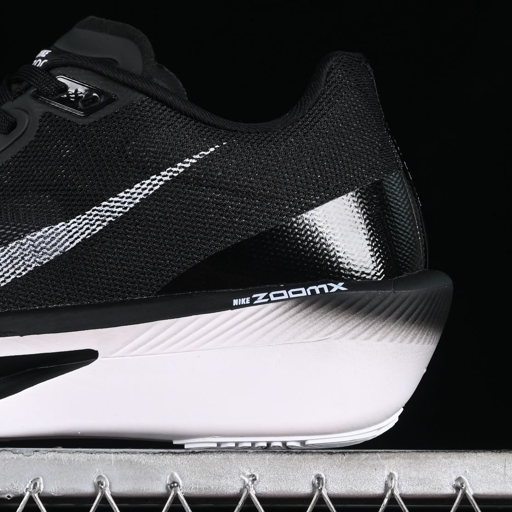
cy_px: 183
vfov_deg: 11.0
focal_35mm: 159
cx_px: 15
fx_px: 2661
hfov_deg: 10.9
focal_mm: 50
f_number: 6.3
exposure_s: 1/60
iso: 160
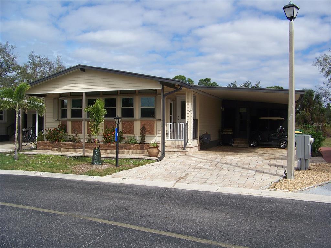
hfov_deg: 51.4
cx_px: 166
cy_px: 124
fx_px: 344
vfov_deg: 39.7
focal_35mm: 36
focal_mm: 5.85
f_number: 4
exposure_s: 1/500
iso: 64
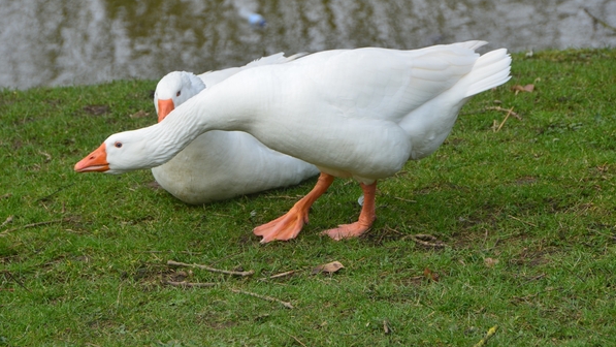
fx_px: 4378
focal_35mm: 268
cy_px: 152
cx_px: 309
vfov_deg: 4.5
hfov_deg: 8.0
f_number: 10
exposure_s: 1/250
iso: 320
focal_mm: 170
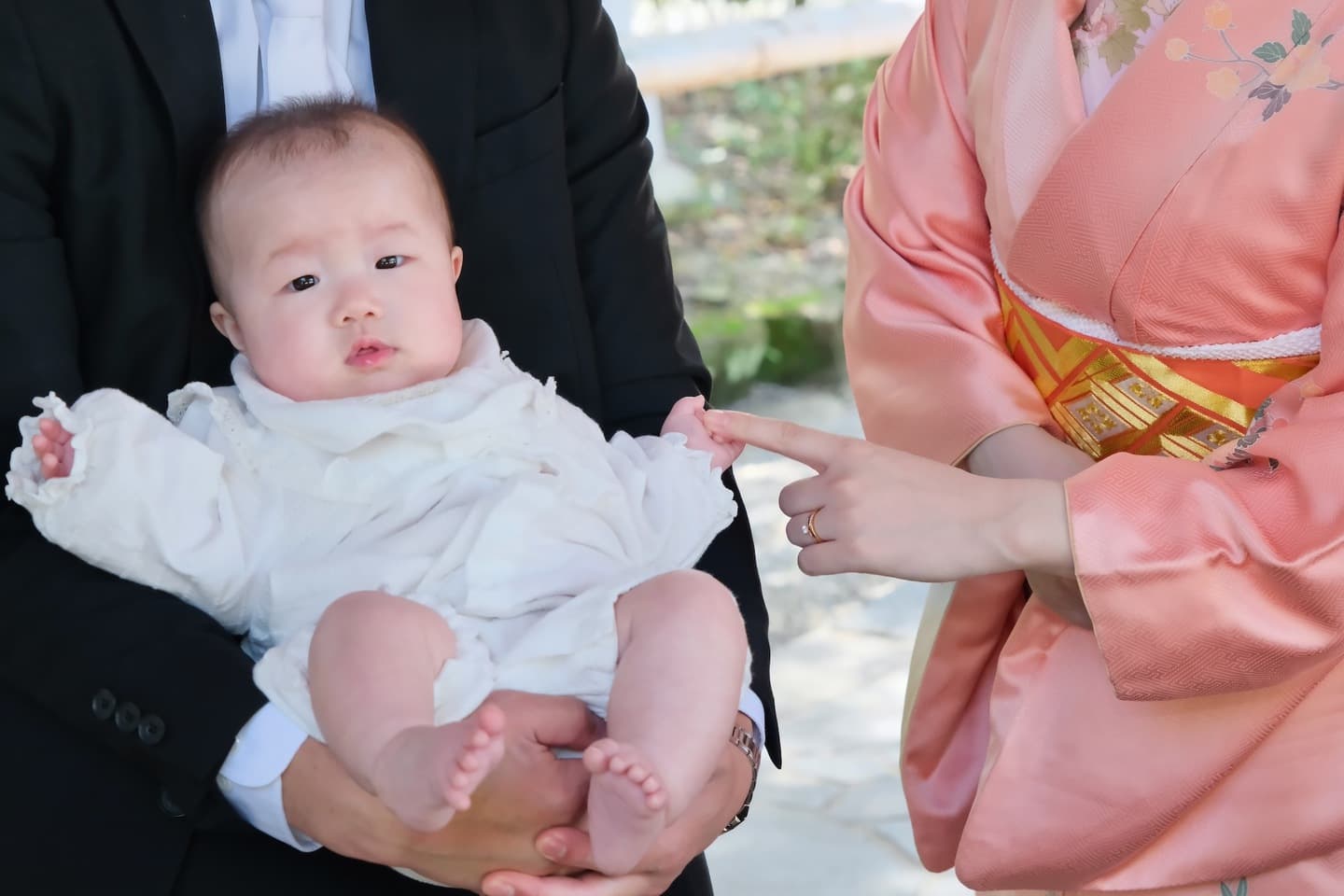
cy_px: 448
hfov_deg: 23.9
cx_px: 672
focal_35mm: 85
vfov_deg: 16.1
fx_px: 3173
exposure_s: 1/160
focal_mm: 56.5
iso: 1600
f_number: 6.4
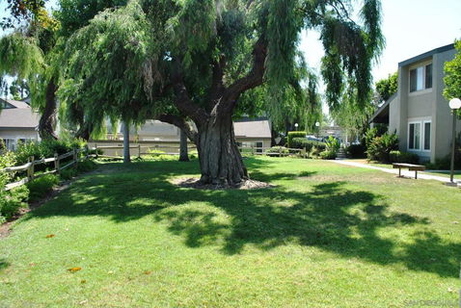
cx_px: 230
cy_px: 154
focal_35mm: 27
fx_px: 346
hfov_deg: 67.3
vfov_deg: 48.1
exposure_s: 1/200
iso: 100
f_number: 7.1
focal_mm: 18
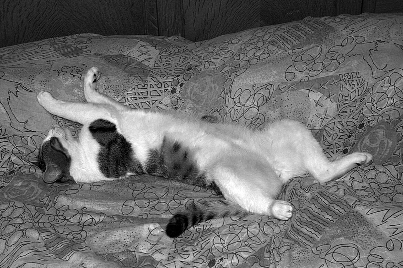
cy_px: 134
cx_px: 202
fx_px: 755
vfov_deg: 20.1
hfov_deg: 29.9
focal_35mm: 68
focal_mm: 45
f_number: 9
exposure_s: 1/60
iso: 200
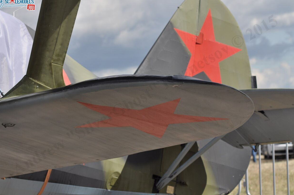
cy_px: 94
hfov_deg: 12.0
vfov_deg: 8.0
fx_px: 1403
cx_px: 145
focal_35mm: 172
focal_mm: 110
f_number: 8
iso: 200
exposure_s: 1/500
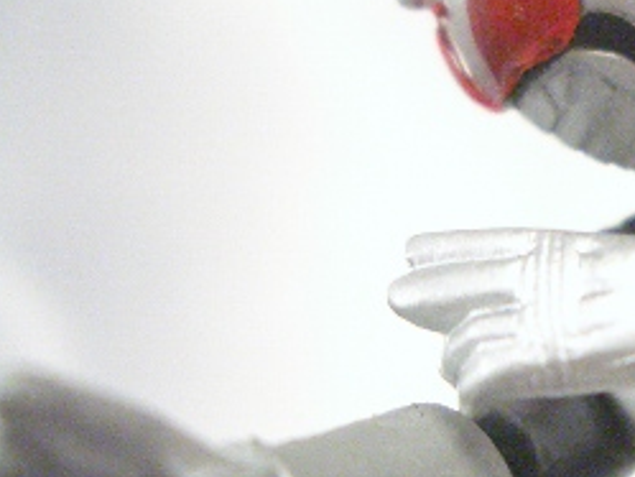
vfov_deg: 16.4
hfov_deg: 20.1
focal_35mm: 90
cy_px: 332
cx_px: 798
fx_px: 1652
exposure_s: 1/400
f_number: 2.6
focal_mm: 5.8
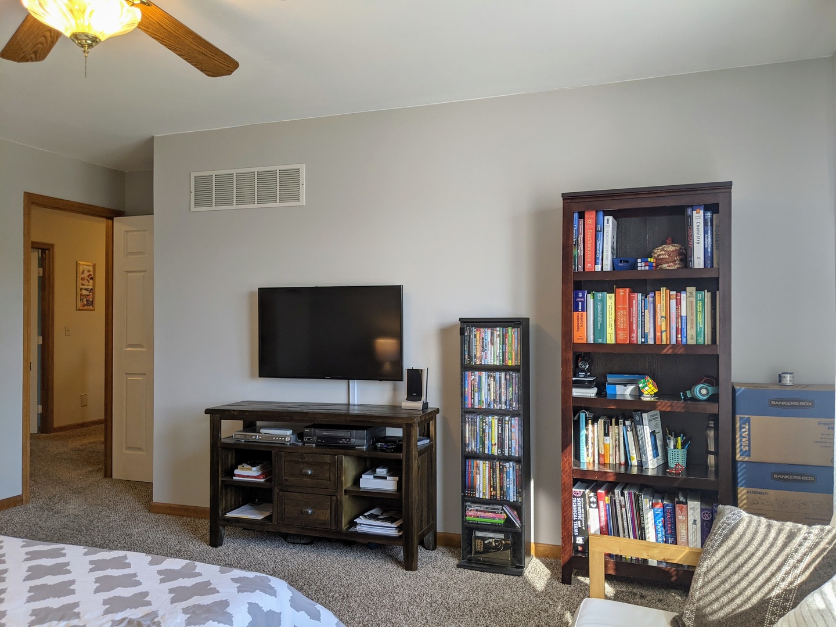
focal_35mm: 27
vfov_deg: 51.4
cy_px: 314
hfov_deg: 65.3
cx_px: 418
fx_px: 652
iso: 83
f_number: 1.8
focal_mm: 4.44
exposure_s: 1/120
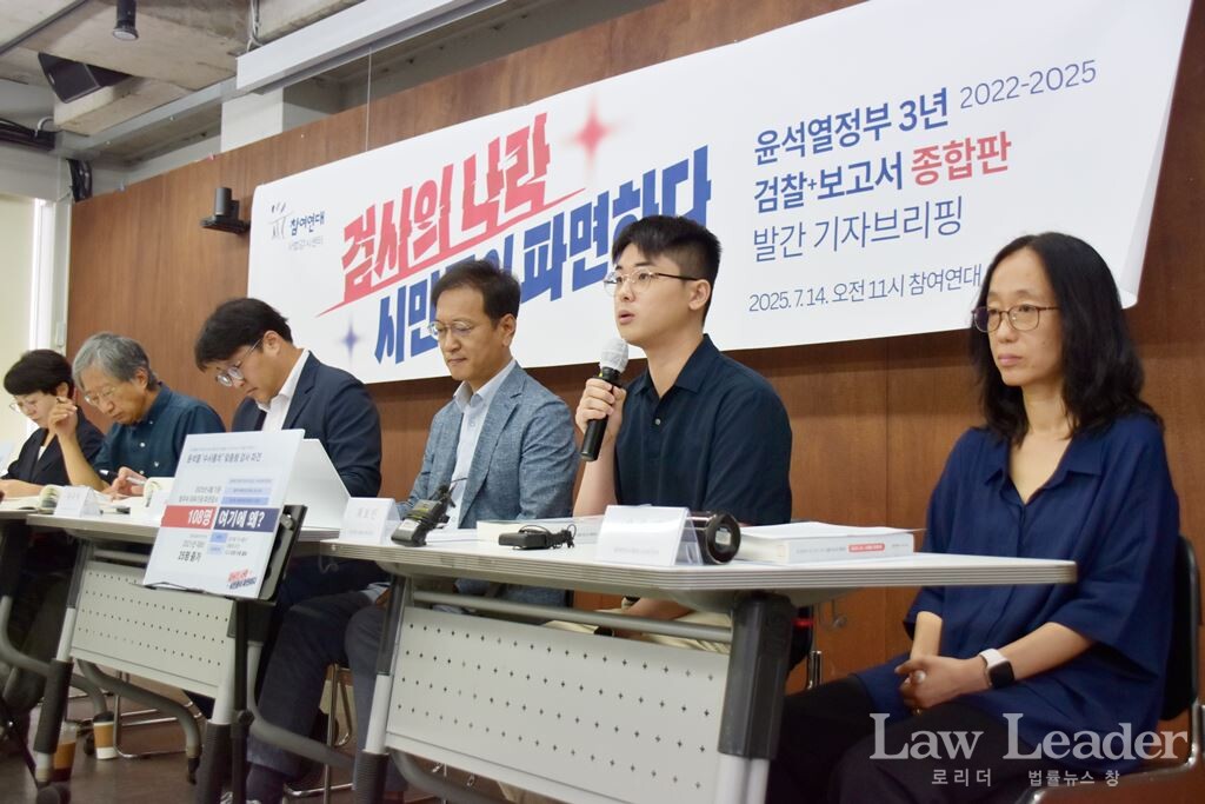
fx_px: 1306
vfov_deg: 34.2
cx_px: 602
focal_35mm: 39
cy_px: 402
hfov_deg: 49.5
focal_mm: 26
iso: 500
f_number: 4
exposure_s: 1/200
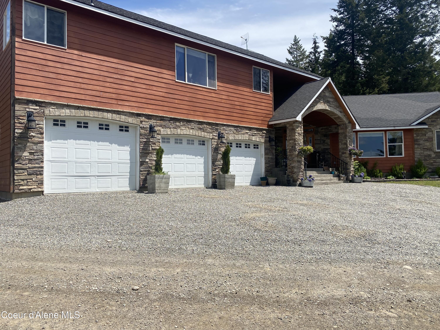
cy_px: 165
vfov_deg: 53.1
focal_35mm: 26
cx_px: 220
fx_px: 330
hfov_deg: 67.3
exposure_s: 1/3731
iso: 32
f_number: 1.8
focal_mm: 4.25
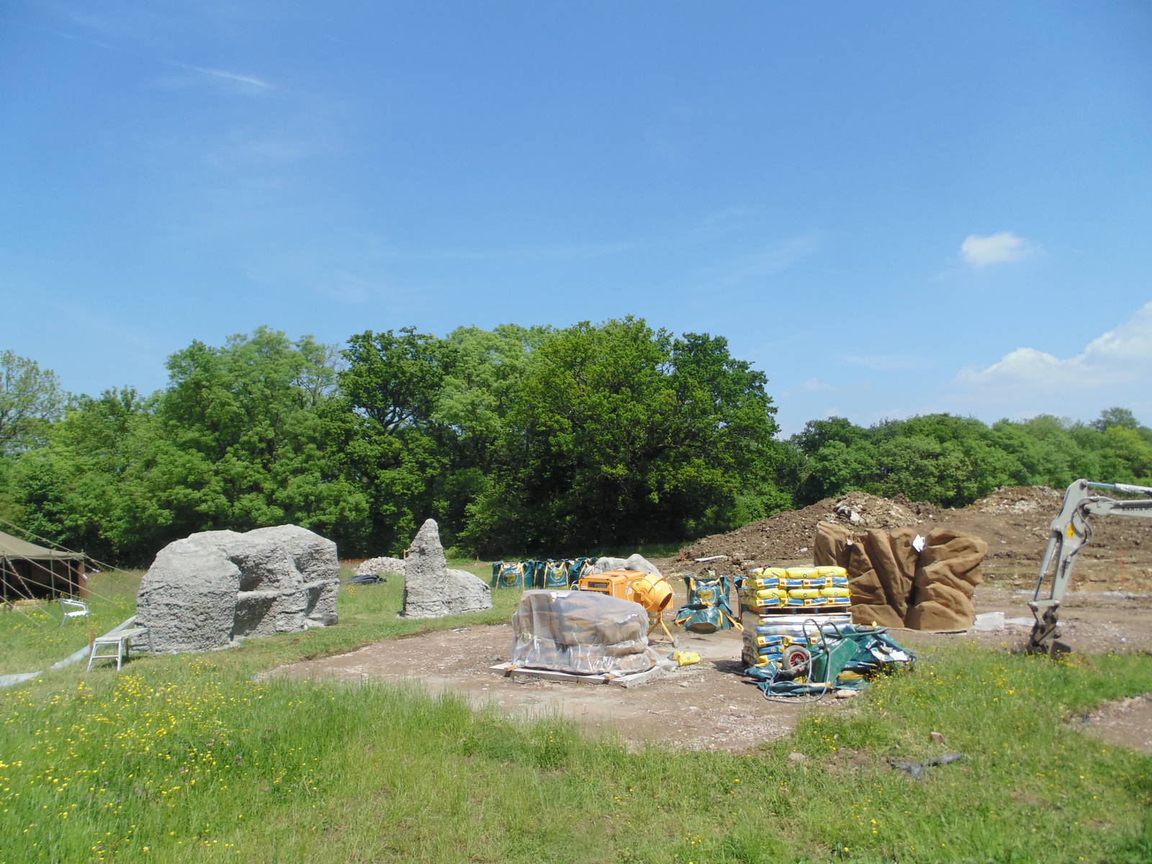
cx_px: 576
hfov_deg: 76.4
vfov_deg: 61.1
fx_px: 732
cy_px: 432
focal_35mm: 22
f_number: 3.1
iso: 80
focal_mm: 4
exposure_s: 1/800
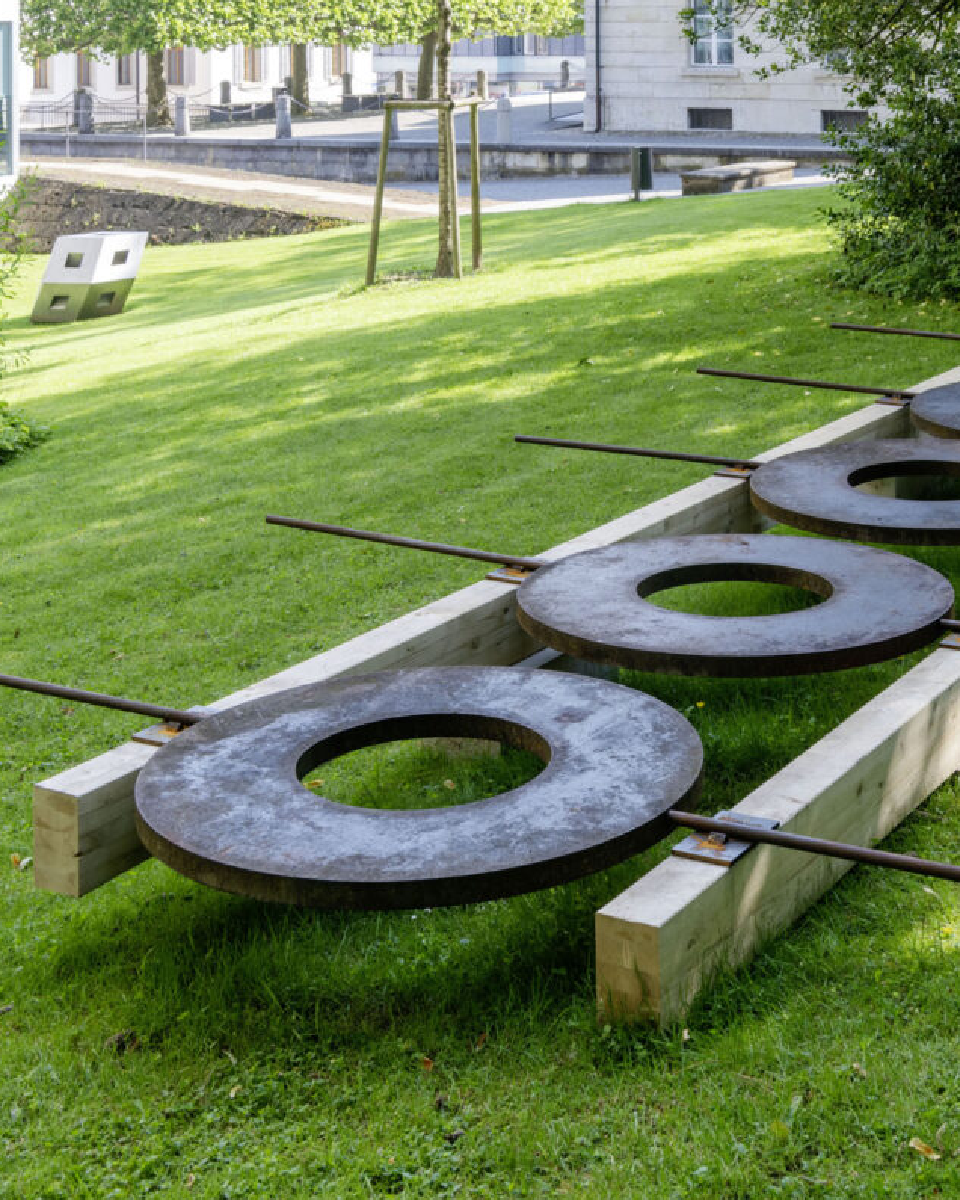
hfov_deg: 29.3
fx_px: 1811
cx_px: 690
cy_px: 602
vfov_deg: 36.7
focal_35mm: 51
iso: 200
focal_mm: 36
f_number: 16
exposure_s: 1/25
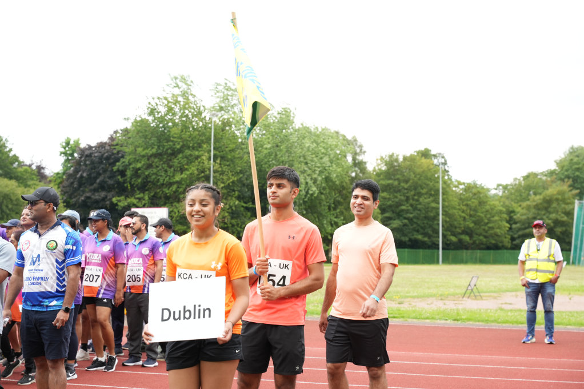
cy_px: 194
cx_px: 292
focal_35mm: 70
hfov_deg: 28.8
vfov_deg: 19.5
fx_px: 1135
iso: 400
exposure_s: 1/250
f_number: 5
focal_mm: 70
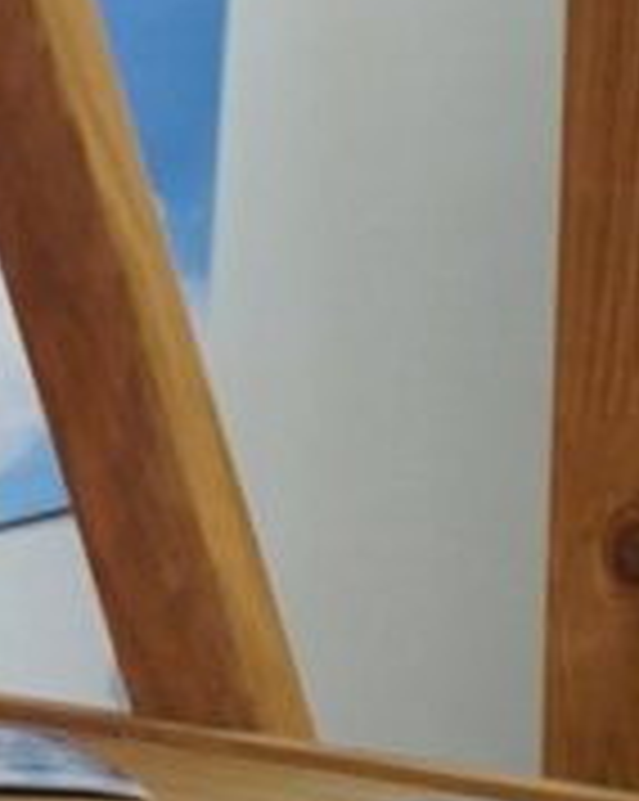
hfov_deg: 2.5
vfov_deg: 3.2
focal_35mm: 608
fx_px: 14391
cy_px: -29
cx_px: -1588
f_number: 2.8
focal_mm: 75
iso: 1250
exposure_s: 1/160
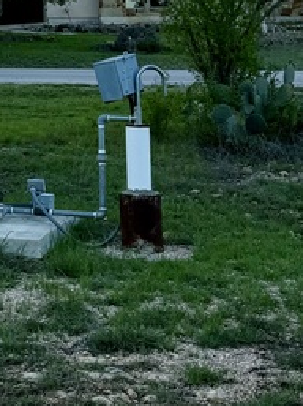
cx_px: -172
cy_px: -25
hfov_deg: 13.6
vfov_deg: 18.8
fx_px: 1182
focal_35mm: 101
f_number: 1.78
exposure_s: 1/1410
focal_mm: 6.76
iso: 80
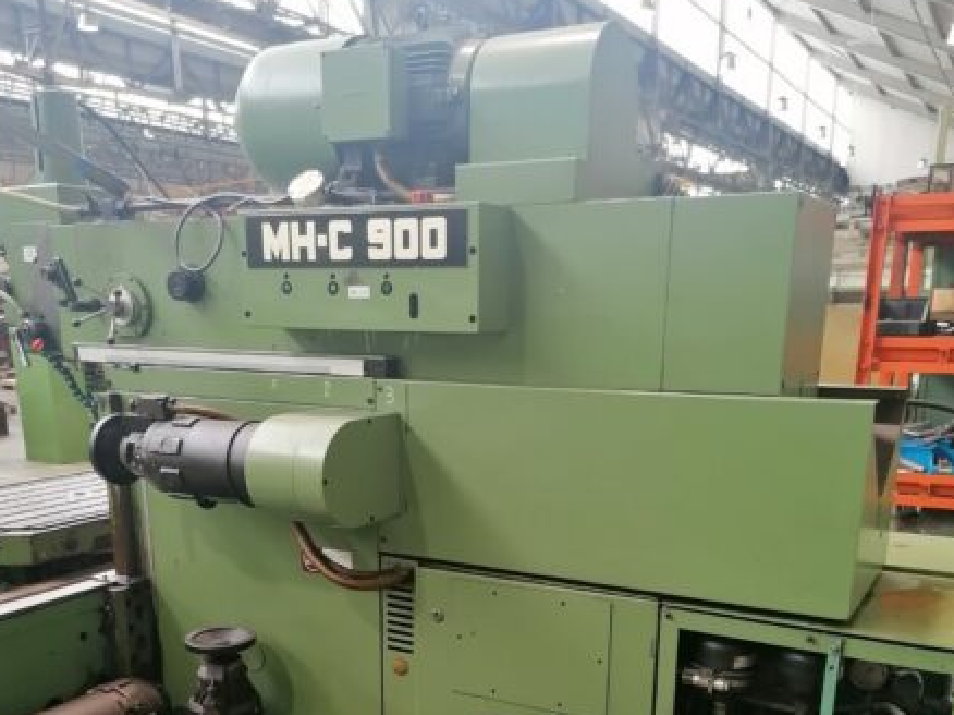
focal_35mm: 37
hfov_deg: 50.2
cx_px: 466
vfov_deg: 37.1
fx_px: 1019
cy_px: 589
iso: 125
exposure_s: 1/33.3
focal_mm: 4.75
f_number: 1.8
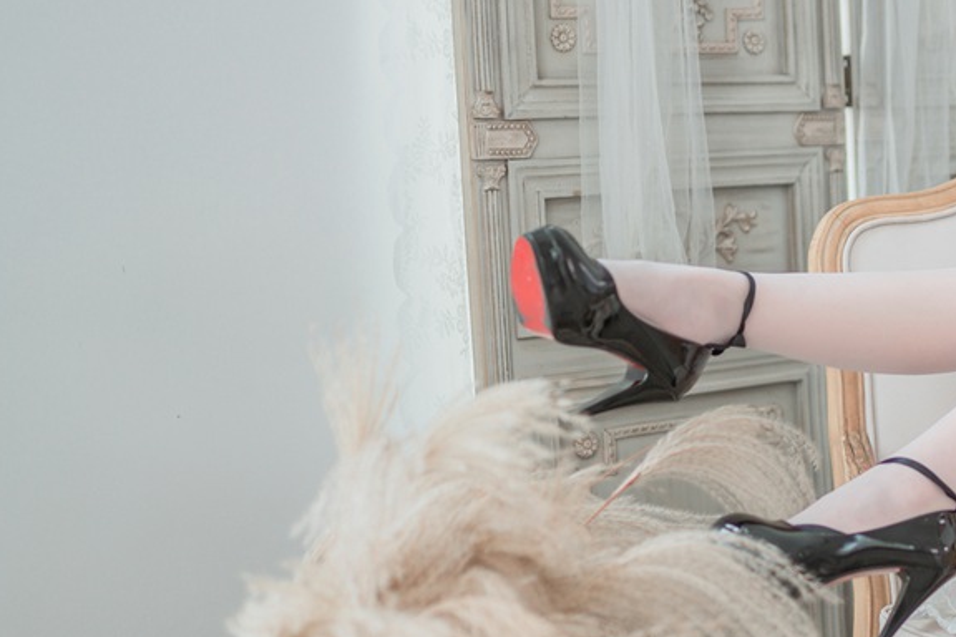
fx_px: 2098
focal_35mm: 79
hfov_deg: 24.0
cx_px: 1059
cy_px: 314
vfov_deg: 17.3
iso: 250
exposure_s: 1/125
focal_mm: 35
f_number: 1.4
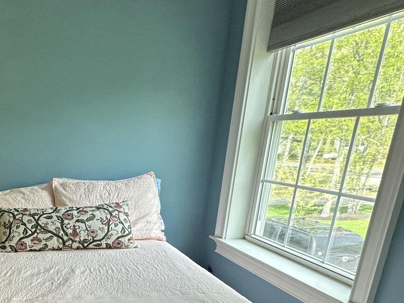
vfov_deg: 40.2
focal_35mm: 33
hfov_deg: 46.9
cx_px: 7
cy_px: 264
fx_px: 385
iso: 125
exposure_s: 1/120
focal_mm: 2.22
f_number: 2.2
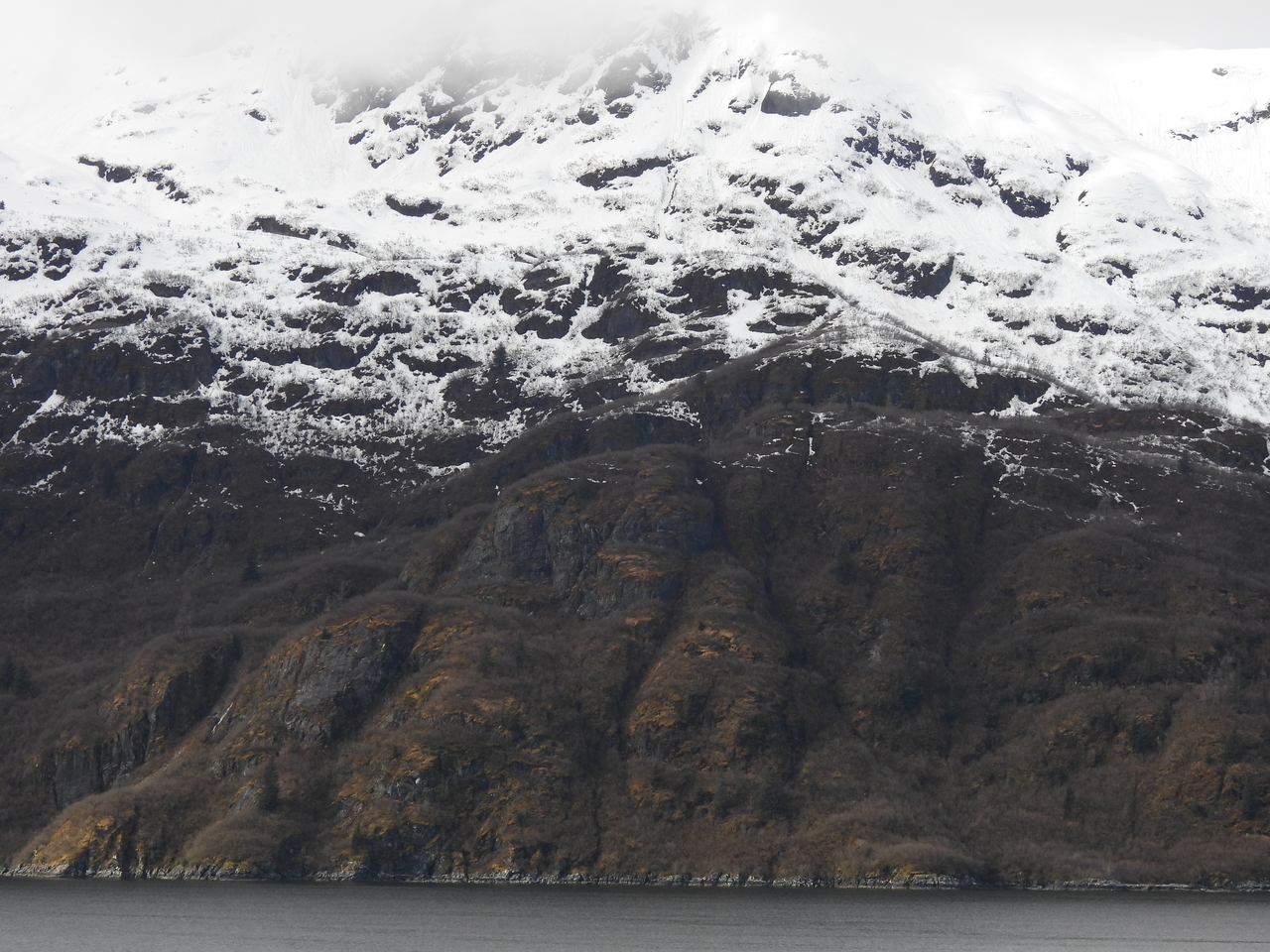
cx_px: 635
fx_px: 4219
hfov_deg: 17.1
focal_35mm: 115
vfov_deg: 12.9
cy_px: 476
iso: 100
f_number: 4
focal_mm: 20.5
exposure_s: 1/640
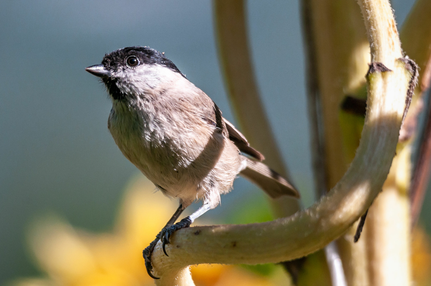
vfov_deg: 1.8
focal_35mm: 750
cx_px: 216
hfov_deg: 2.8
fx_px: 8968
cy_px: 143
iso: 500
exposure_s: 1/1250
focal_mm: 500
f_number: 8
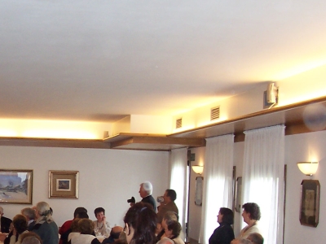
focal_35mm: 74
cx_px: 46
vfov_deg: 19.6
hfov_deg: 25.7
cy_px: 210
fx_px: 697
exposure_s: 1/60
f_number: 2.8
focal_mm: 5.6
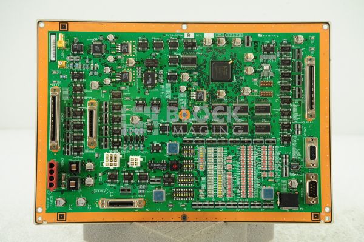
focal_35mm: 66
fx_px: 667
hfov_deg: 30.5
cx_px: 182
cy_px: 121
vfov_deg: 20.6
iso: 1600
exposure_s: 1/125
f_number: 9
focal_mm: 66
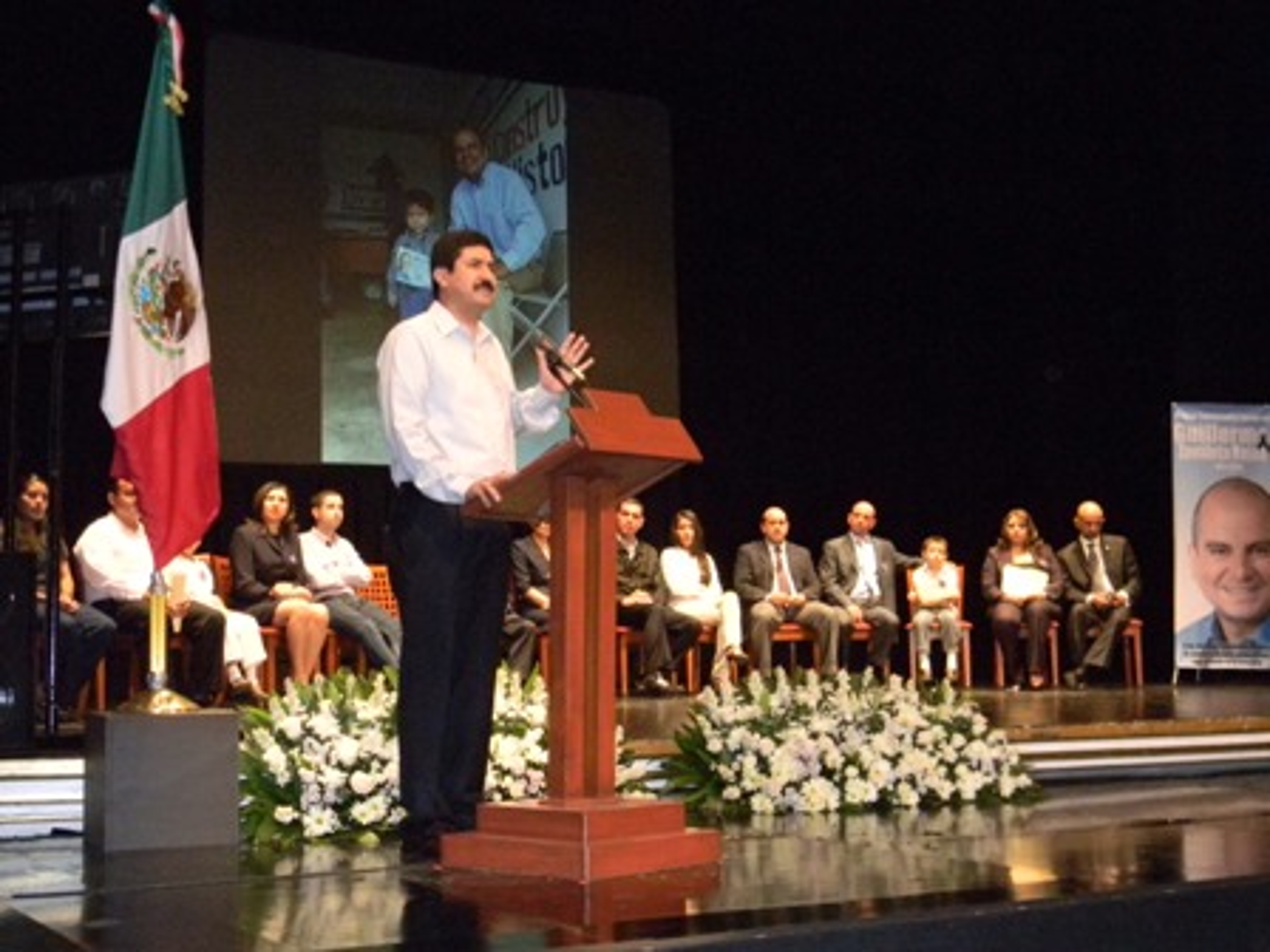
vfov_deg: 30.9
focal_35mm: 47
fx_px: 1724
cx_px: 635
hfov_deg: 40.4
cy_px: 476
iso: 789
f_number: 3.9
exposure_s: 1/30
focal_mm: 8.6
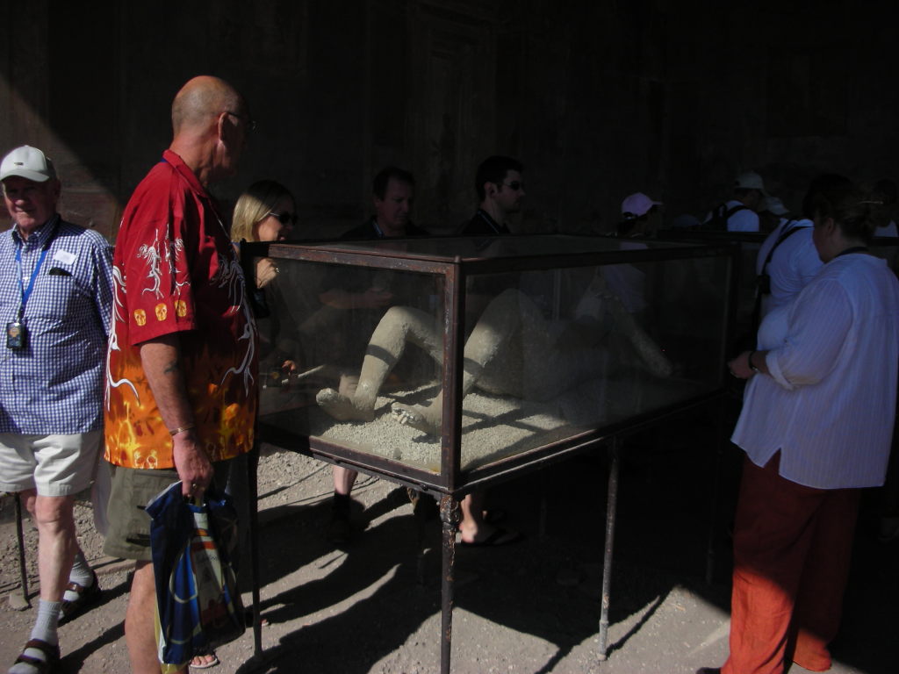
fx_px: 909
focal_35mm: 35
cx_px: 450
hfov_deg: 52.6
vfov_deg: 40.7
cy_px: 337
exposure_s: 1/152
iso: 50
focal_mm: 5.8
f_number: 8.5
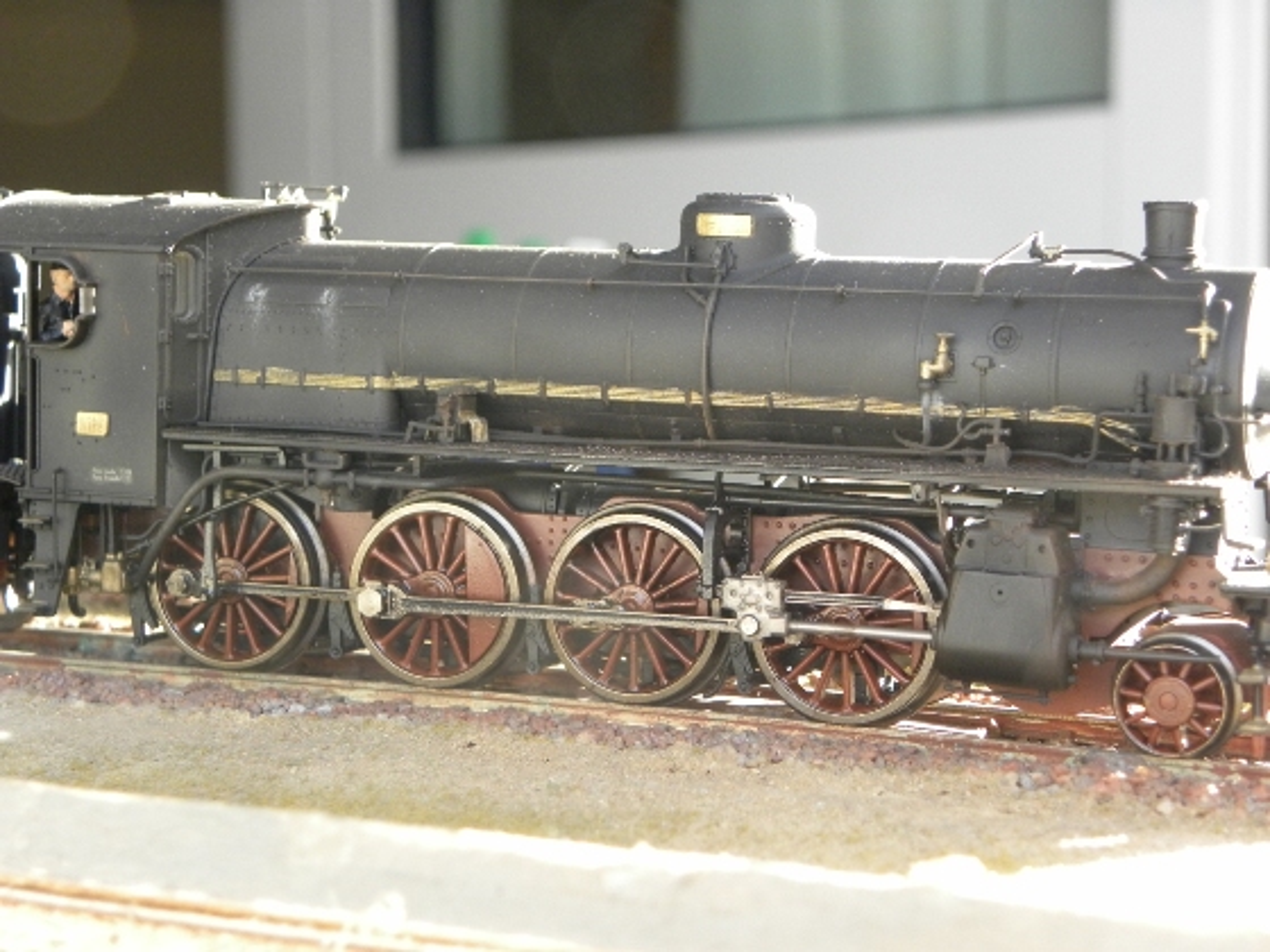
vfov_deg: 19.6
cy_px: 476
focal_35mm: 75
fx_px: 2752
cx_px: 635
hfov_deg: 26.0
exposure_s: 1/55.5
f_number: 4.5
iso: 248
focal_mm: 13.4
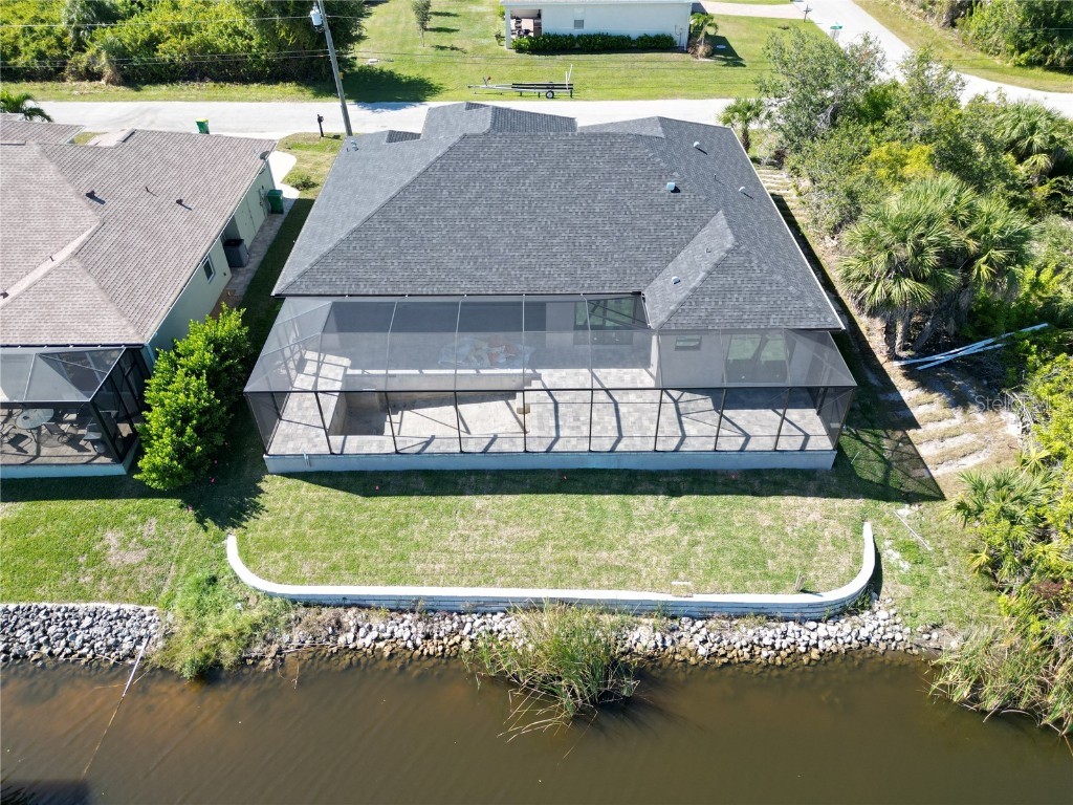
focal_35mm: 24
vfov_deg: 56.8
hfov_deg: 71.6
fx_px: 744
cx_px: 536
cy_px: 402
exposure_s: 1/1500
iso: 150
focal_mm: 6.72
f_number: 1.7
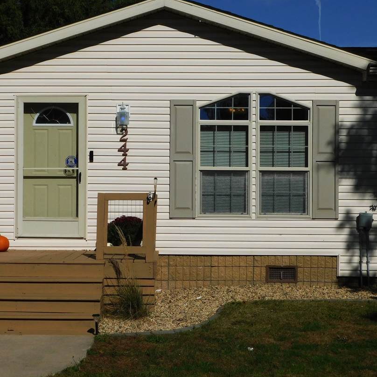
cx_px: 142
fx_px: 776
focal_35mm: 63
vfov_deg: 27.3
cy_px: 193
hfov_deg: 27.2
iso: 125
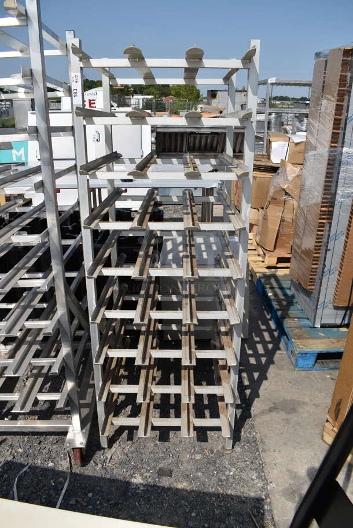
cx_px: 176
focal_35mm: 27
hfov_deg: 48.0
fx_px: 396
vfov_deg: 67.3
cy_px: 264
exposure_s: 1/400
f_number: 8
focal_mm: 18
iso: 100
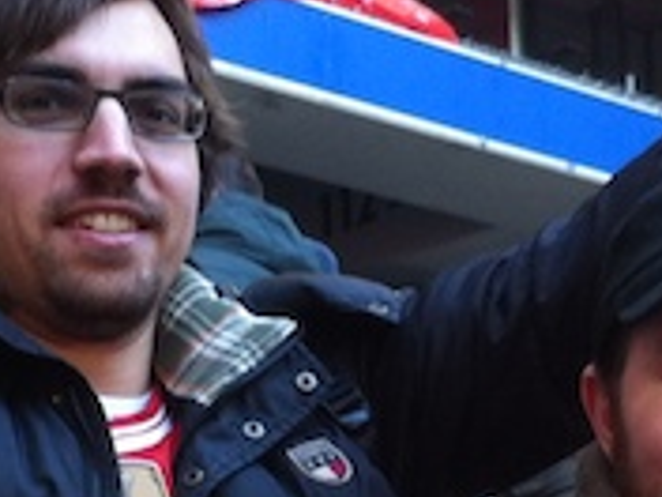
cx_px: 624
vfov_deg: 9.2
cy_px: 614
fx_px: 3041
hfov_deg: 12.3
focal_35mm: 159
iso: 80
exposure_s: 1/33
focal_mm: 3.85
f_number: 2.8
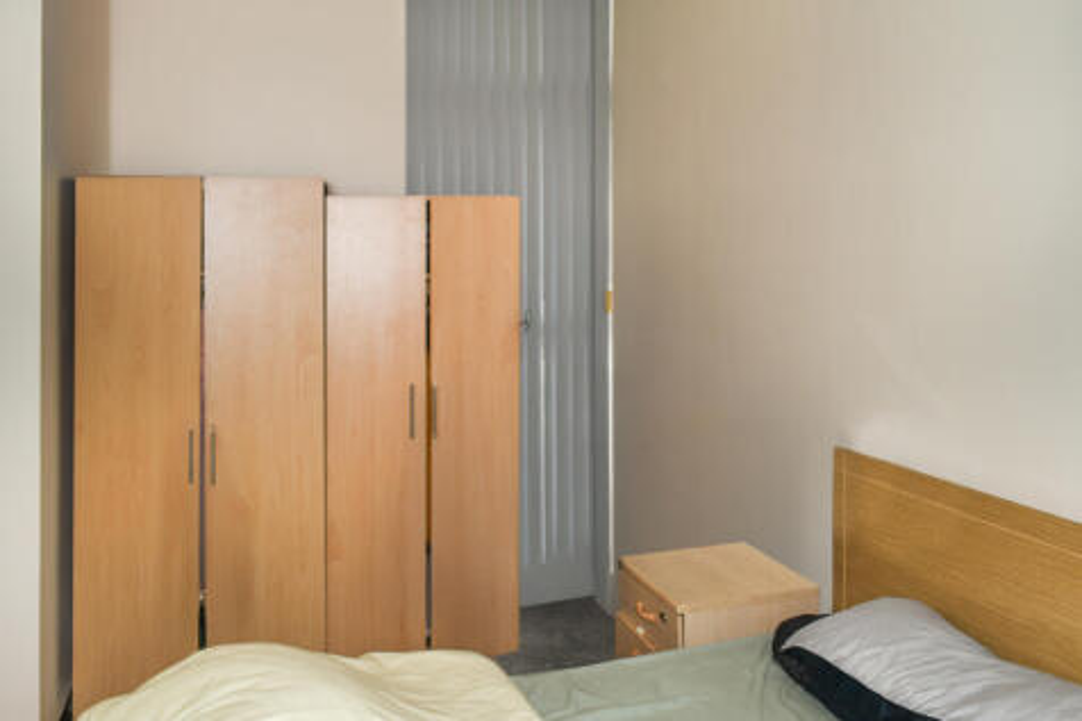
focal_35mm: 30
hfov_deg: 61.9
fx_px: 901
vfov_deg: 43.6
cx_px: 541
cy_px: 360
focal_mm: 20
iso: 100
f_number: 3.8
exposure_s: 1/60
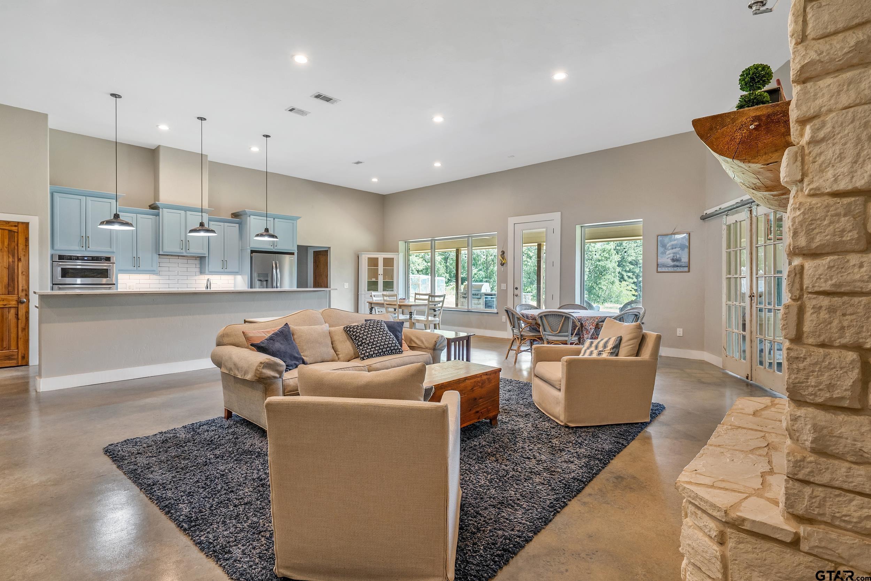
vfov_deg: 70.4
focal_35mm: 17
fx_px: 411
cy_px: 290
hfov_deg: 93.3
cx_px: 436
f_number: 8
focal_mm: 17
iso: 800
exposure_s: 1/10
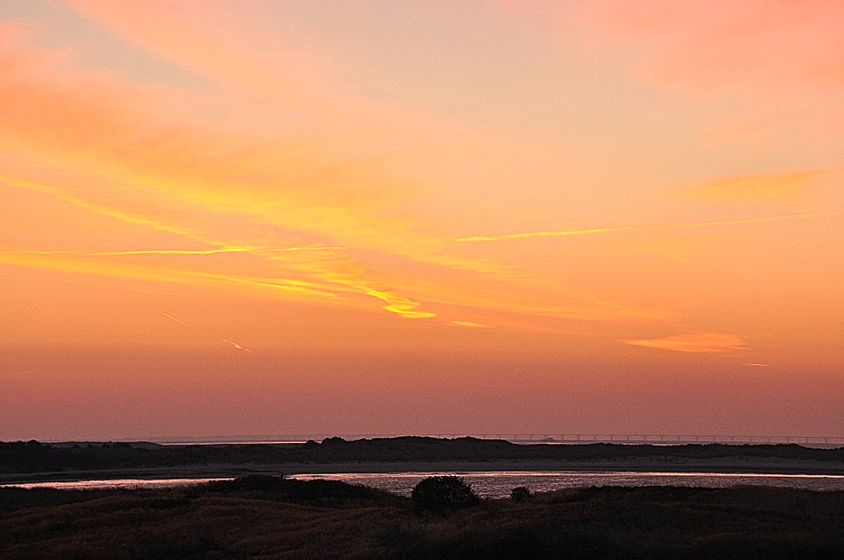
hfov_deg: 17.5
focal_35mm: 117
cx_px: 422
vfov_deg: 11.7
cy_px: 280
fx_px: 2739
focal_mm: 78
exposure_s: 1/60
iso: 800
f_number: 5.6
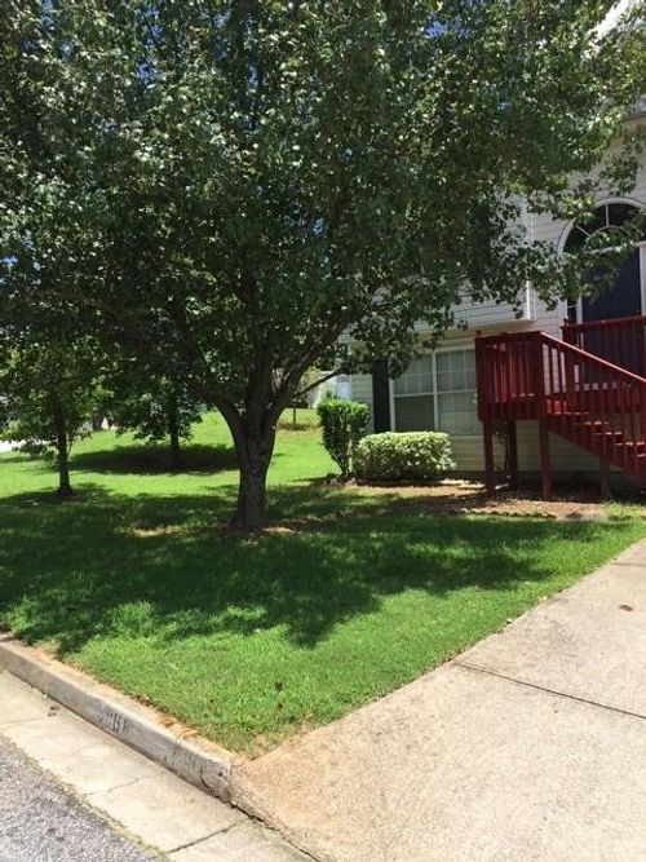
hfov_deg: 48.2
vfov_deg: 61.7
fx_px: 722
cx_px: 323
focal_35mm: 29
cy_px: 431
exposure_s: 1/989
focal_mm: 4.15
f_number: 2.2
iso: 32
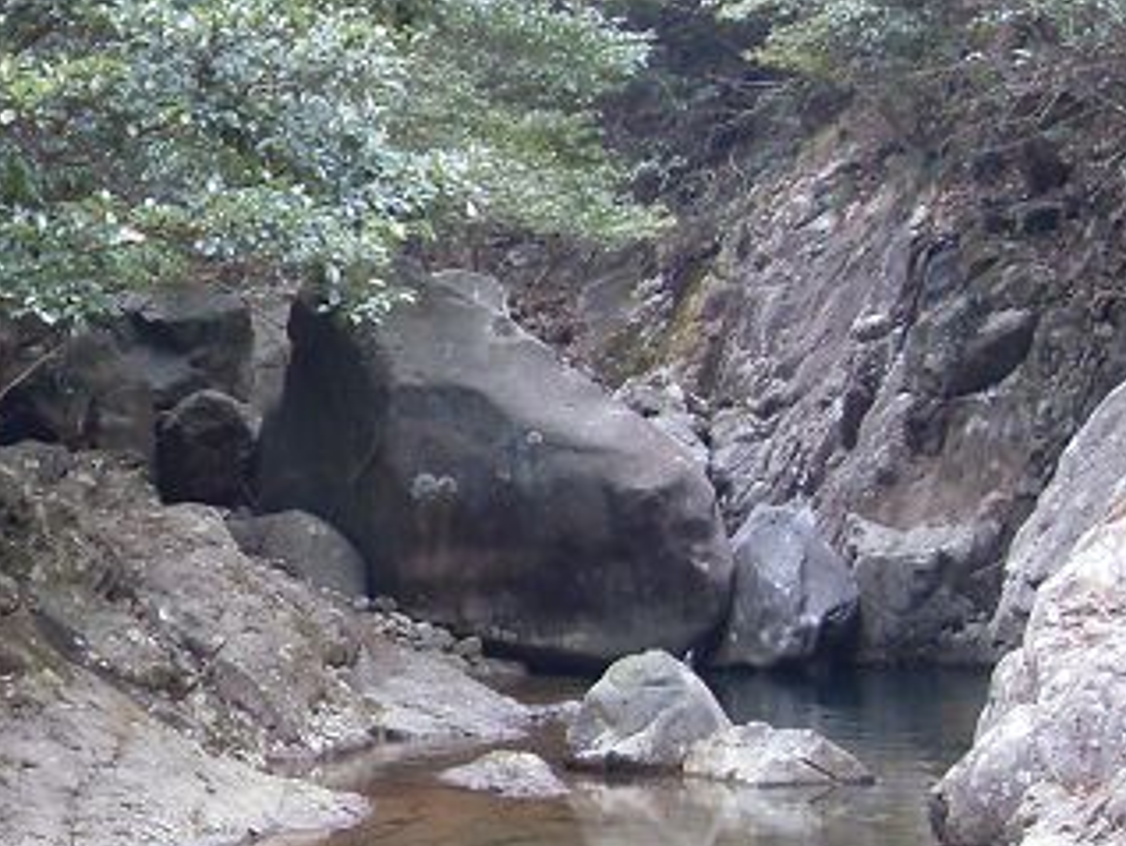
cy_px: 577
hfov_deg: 21.0
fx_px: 3027
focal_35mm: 93
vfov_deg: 15.9
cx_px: 375
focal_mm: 6.3
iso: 160
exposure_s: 1/45
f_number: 2.8
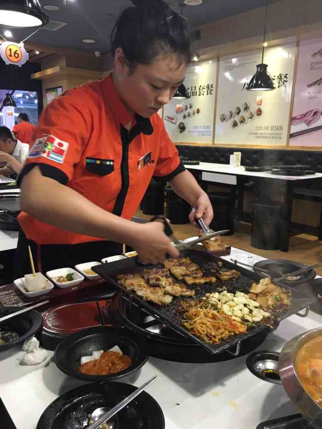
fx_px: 360
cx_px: 161
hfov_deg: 48.2
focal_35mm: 29
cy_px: 214
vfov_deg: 61.7
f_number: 2.2
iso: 200
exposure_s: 1/20
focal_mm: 4.15
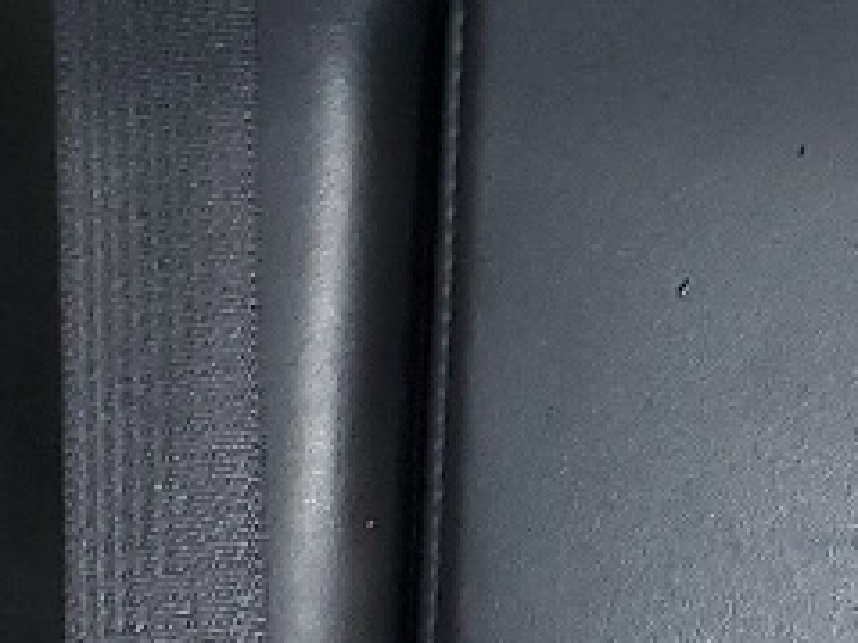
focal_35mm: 174
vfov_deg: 8.5
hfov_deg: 11.2
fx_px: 4311
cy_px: 29
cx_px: 1005
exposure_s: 1/24
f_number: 1.5
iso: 111
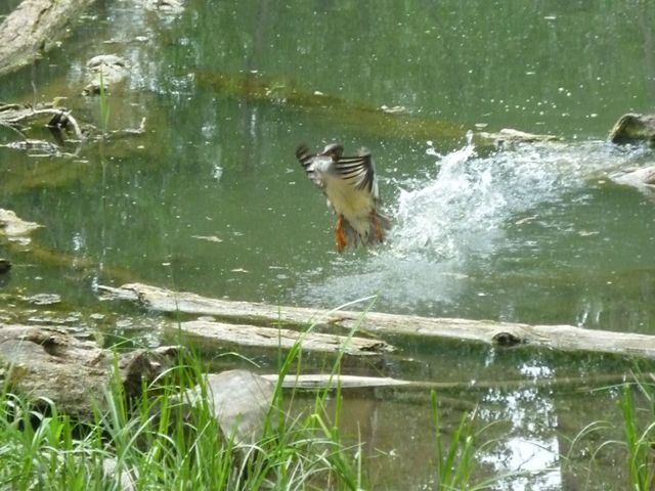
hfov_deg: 9.9
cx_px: 328
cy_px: 246
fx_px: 3784
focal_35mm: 200
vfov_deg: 7.4
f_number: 5.9
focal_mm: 36
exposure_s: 1/640
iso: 1600
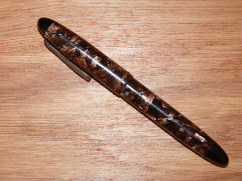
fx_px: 587
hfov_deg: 23.3
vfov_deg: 17.6
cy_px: 90
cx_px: 121
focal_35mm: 84
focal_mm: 14.9
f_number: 3.4
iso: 100
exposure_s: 1/40
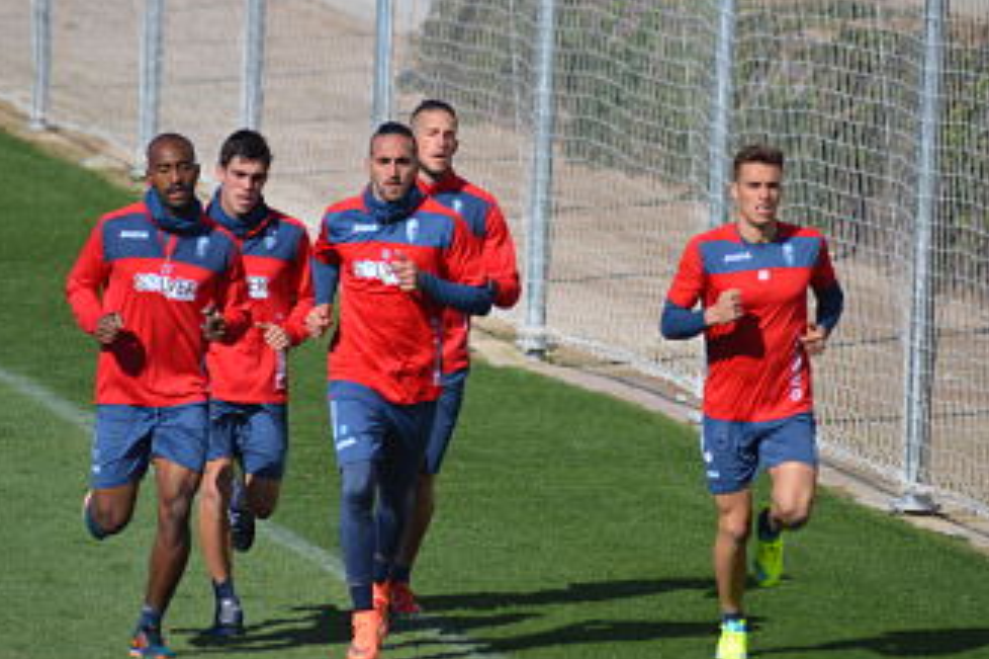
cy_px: 343
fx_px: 15156
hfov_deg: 3.7
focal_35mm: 552
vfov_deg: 2.5
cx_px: 443
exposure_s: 1/2000
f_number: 5.6
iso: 320
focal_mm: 300
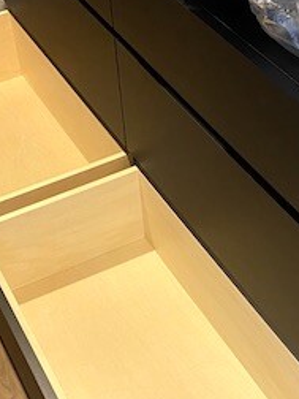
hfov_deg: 22.2
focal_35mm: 66
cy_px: 283
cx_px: 127
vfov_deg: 29.1
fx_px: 760
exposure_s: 1/50
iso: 500
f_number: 1.8
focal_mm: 4.25
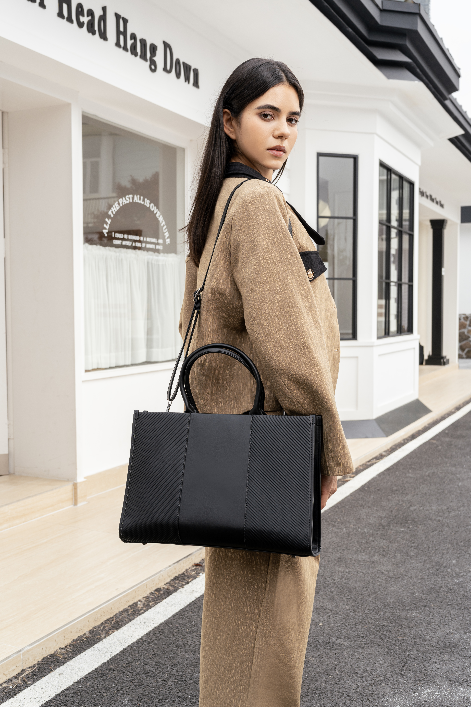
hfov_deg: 32.6
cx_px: 236
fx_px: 805
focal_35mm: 41
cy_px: 354
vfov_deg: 47.4
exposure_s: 1/125
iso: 100
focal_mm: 41
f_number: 7.1
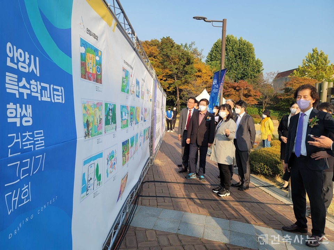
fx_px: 241
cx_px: 167
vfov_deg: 54.9
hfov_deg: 69.4
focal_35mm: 25
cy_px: 125
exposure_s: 1/409
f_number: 1.8
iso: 20
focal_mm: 7
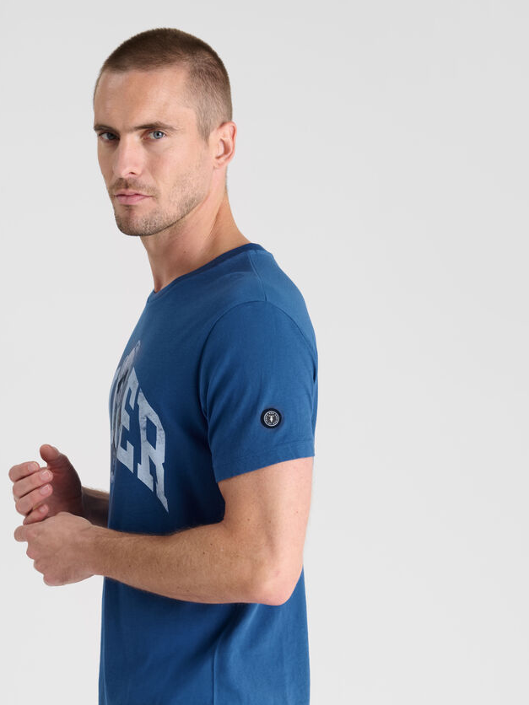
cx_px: 230
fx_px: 1406
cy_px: 483
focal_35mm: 69
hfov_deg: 21.3
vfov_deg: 27.9
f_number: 9
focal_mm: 50
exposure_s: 1/160
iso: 100
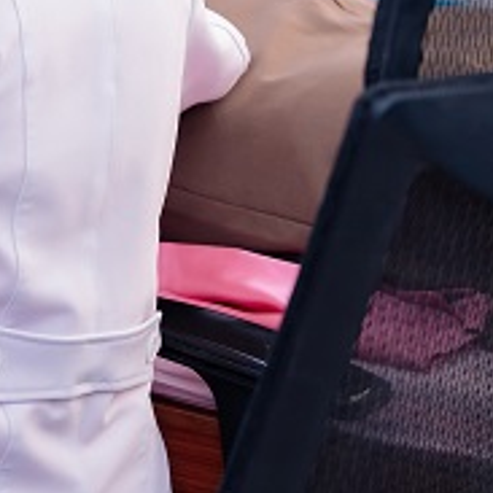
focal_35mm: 227
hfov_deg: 7.6
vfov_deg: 7.6
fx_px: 3653
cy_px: -198
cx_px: -264
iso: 800
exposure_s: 1/160
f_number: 3.2
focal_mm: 61.2
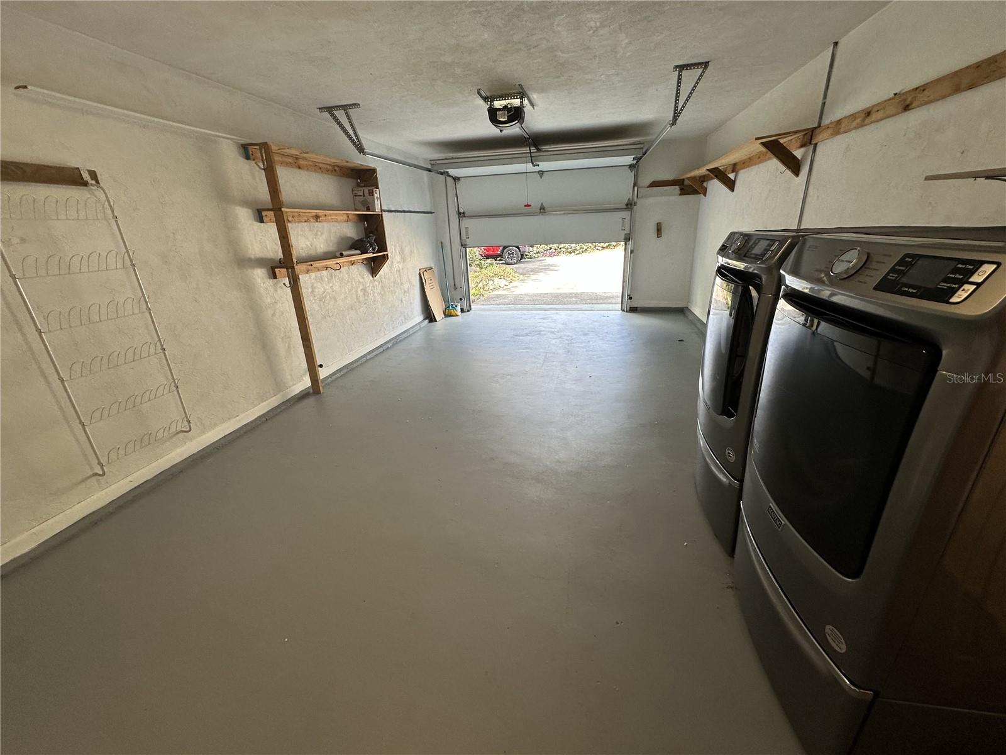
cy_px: 378
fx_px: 407
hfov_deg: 102.1
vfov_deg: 85.7
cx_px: 503
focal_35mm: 14
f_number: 2.2
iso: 64
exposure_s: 1/120
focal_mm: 2.22
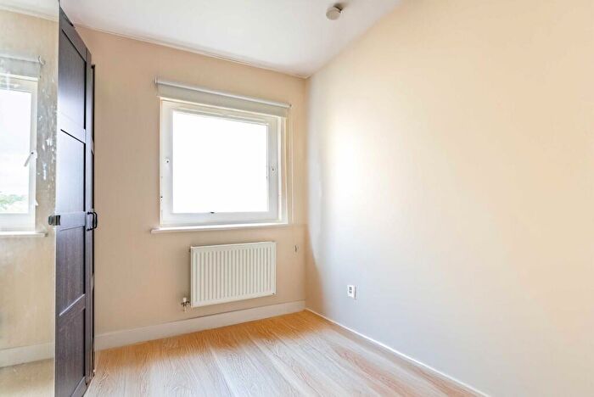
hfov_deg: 96.7
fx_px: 264
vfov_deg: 73.9
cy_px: 198
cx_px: 297
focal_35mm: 16
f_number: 8
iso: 1000
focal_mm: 16
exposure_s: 1/1250
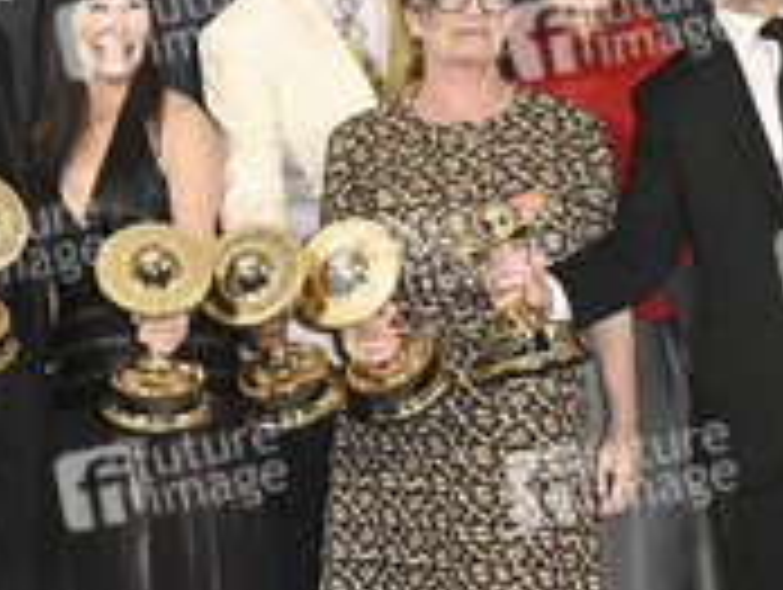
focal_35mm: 87
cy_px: 365
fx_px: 1971
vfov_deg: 17.0
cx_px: 52
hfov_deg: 21.9
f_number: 5
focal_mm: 35
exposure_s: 1/320
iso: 2000
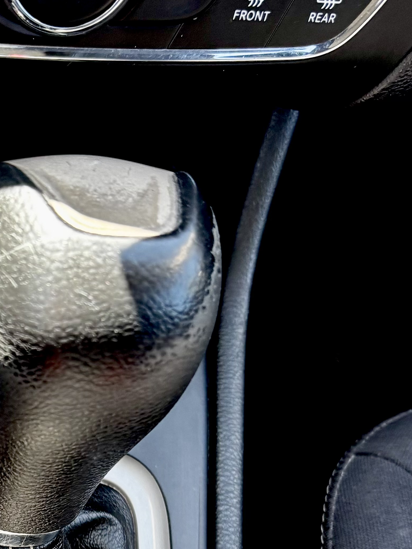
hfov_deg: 19.4
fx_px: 1143
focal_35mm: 72
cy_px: 555
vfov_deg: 25.6
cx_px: -66
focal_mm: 5.96
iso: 80
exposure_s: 1/121
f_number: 1.6
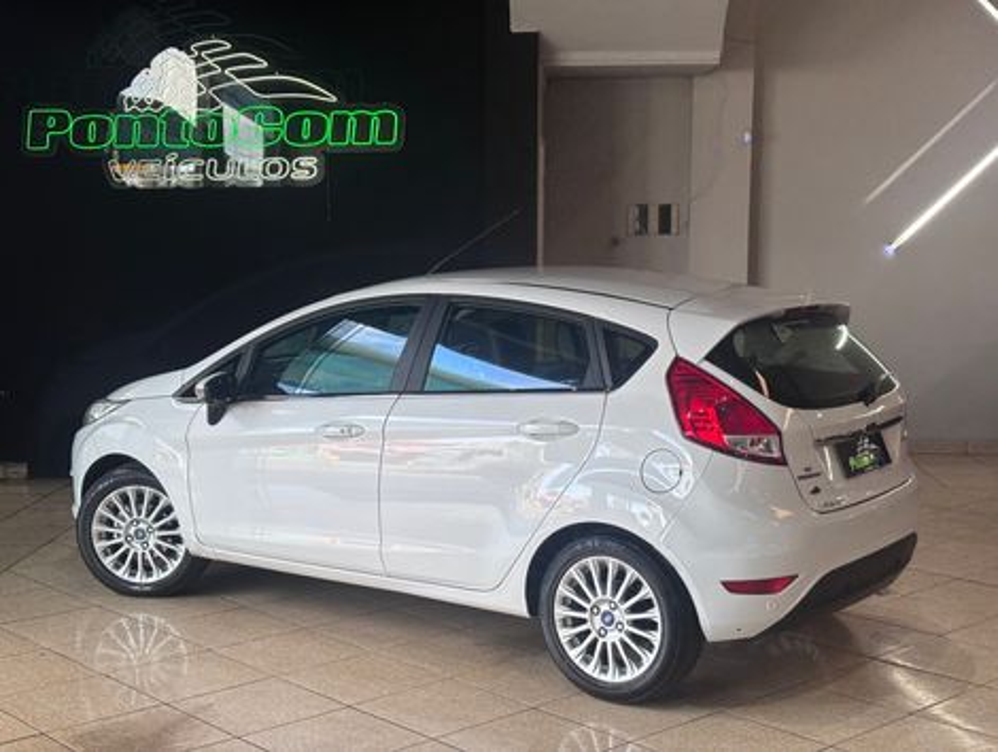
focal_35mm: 52
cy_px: 376
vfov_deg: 28.1
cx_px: 499
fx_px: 1501
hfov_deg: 36.8
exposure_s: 1/120
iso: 50
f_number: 1.6
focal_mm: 5.96
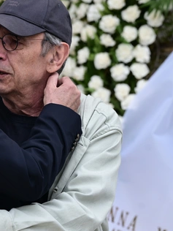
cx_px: 15
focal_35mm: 396
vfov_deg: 5.0
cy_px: 95
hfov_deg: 3.8
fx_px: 2639
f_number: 5.6
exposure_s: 1/500
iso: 320
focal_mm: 200
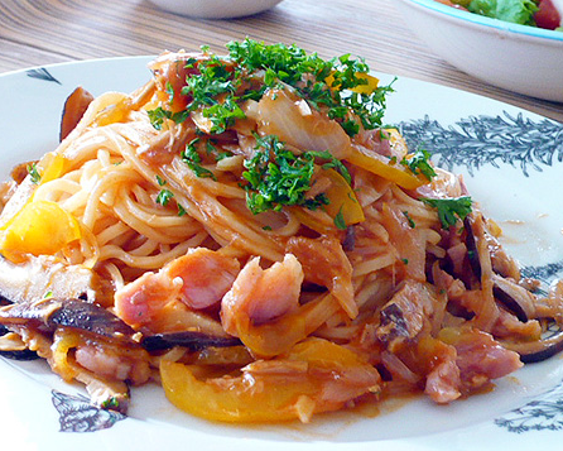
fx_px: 1417
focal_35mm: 85
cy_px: 225
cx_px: 287
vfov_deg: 18.1
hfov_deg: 22.5
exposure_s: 1/25
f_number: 4
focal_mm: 8.9
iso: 200
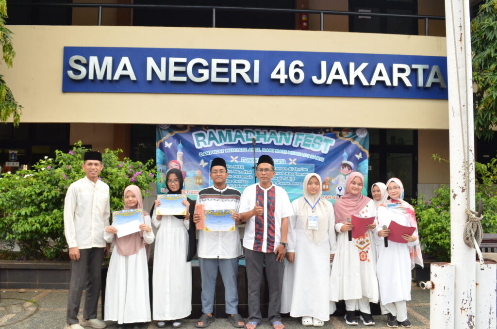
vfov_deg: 43.4
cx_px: 248
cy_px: 164
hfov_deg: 62.0
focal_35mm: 30
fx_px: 413
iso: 1250
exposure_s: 1/250
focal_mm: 20
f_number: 8
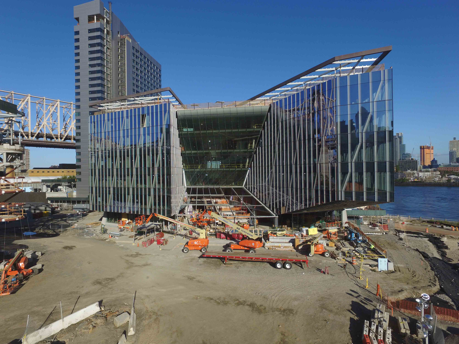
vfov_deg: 66.0
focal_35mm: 20
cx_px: 230
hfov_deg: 81.7
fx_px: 265
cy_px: 172
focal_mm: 3.61
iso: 100
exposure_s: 1/1441
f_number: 2.8
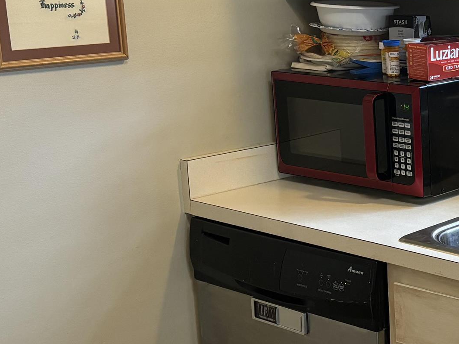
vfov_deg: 19.6
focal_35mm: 75
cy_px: 195
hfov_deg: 23.8
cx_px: 543
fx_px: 995
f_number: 1.6
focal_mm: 5.96
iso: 160
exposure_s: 1/60
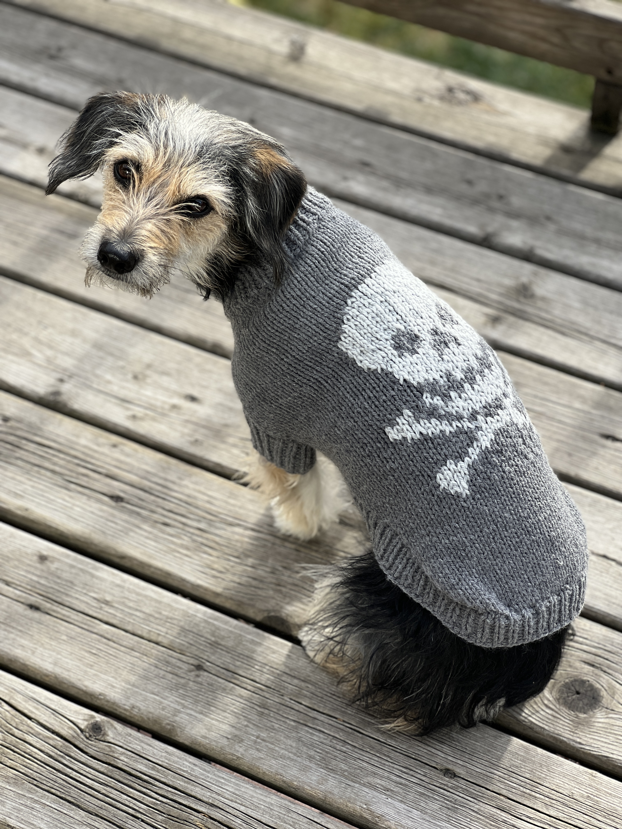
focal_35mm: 77
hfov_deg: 19.1
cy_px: 414
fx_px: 1845
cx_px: 311
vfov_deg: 25.3
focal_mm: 9
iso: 25
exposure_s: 1/121
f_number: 2.8
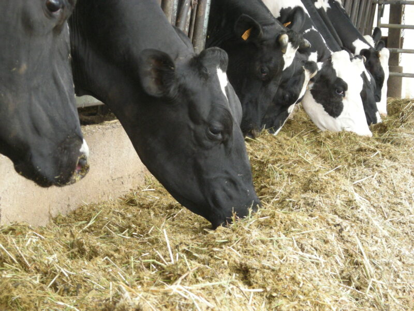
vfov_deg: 12.8
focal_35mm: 116
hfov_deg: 17.0
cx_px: 207
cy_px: 156
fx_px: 1387
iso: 200
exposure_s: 1/59.3
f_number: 5.3
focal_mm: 19.2
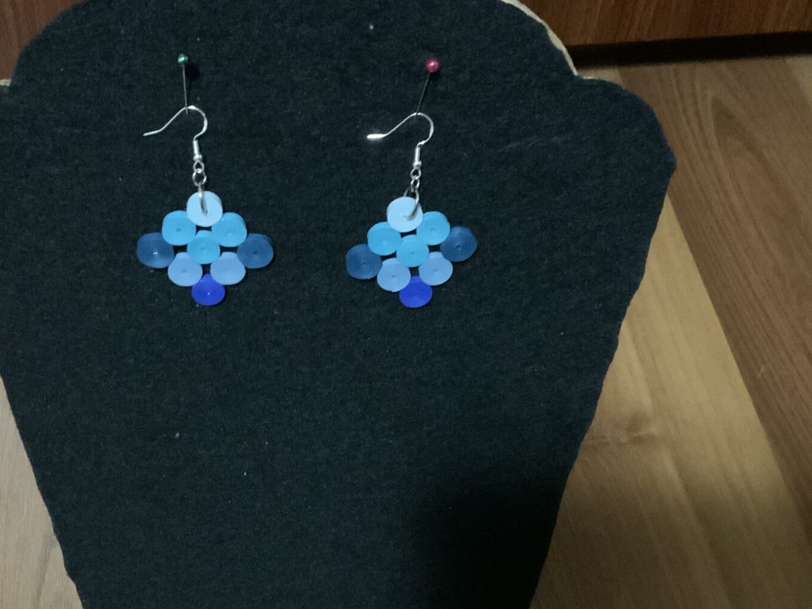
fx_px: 1290
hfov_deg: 34.8
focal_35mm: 55
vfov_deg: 26.5
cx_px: 325
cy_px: 367
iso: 640
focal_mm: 3
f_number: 1.8
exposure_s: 1/18
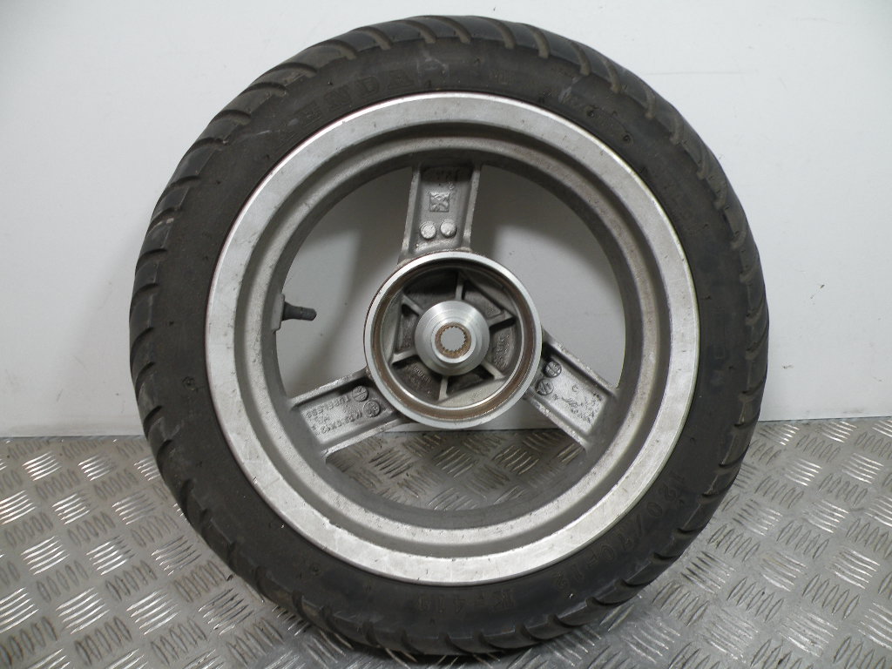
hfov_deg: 65.3
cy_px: 334
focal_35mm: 27
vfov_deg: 51.4
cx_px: 446
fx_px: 696
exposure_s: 1/66.7
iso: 64
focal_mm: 4.7
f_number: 3.2
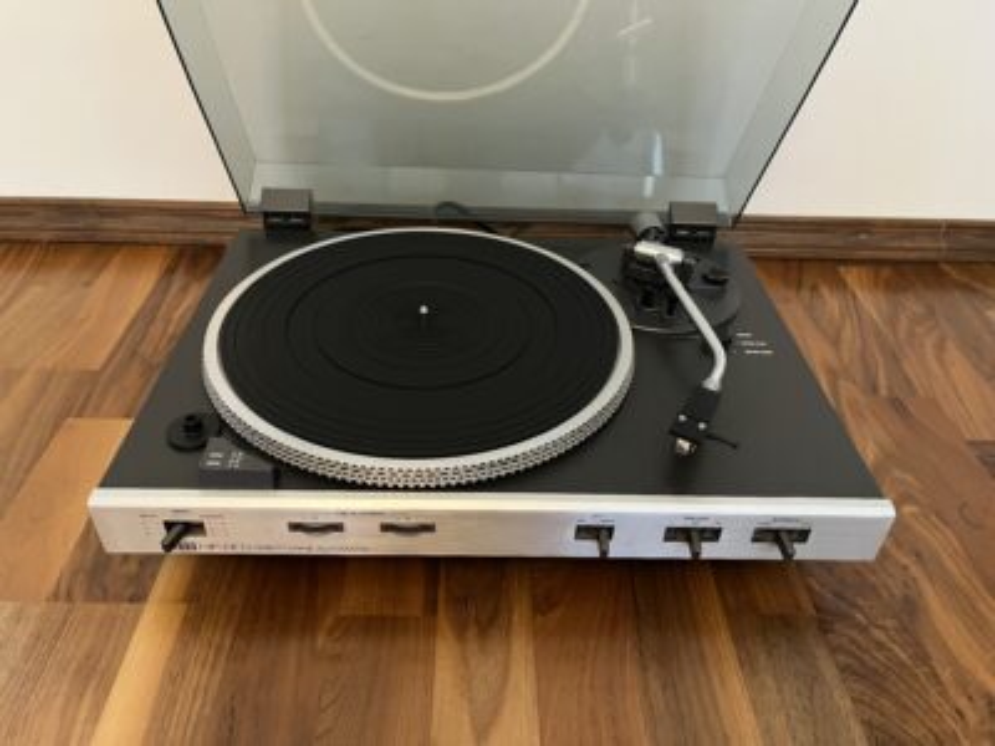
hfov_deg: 67.3
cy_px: 373
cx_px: 498
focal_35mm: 26
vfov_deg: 53.1
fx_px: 747
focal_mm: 5.1
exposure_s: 1/33
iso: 640
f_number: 1.6
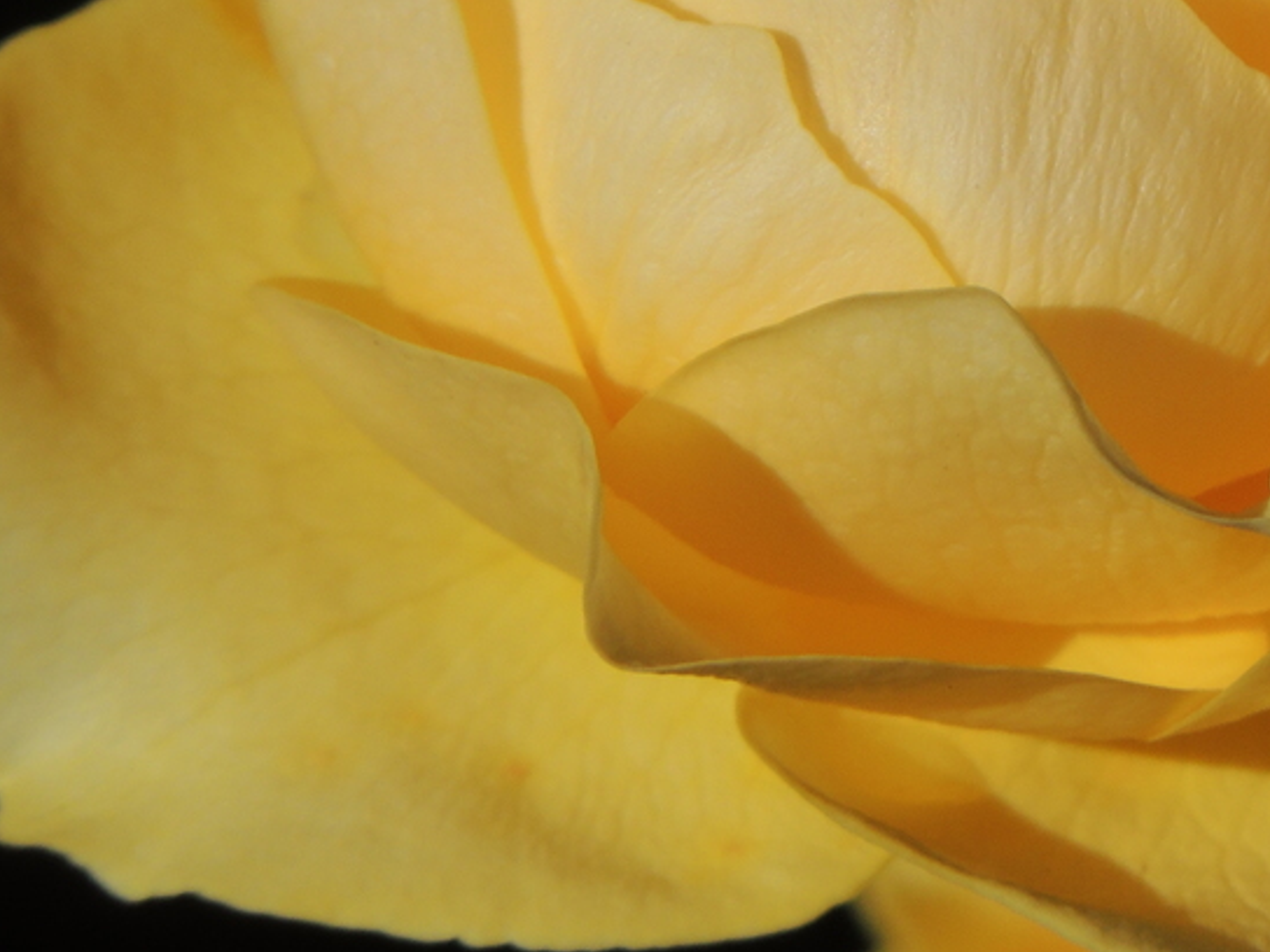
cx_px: 1100
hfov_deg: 0.9
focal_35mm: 2117
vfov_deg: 0.7
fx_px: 77669
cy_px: 12
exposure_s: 1/1250
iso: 100
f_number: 6.2
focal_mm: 160.5
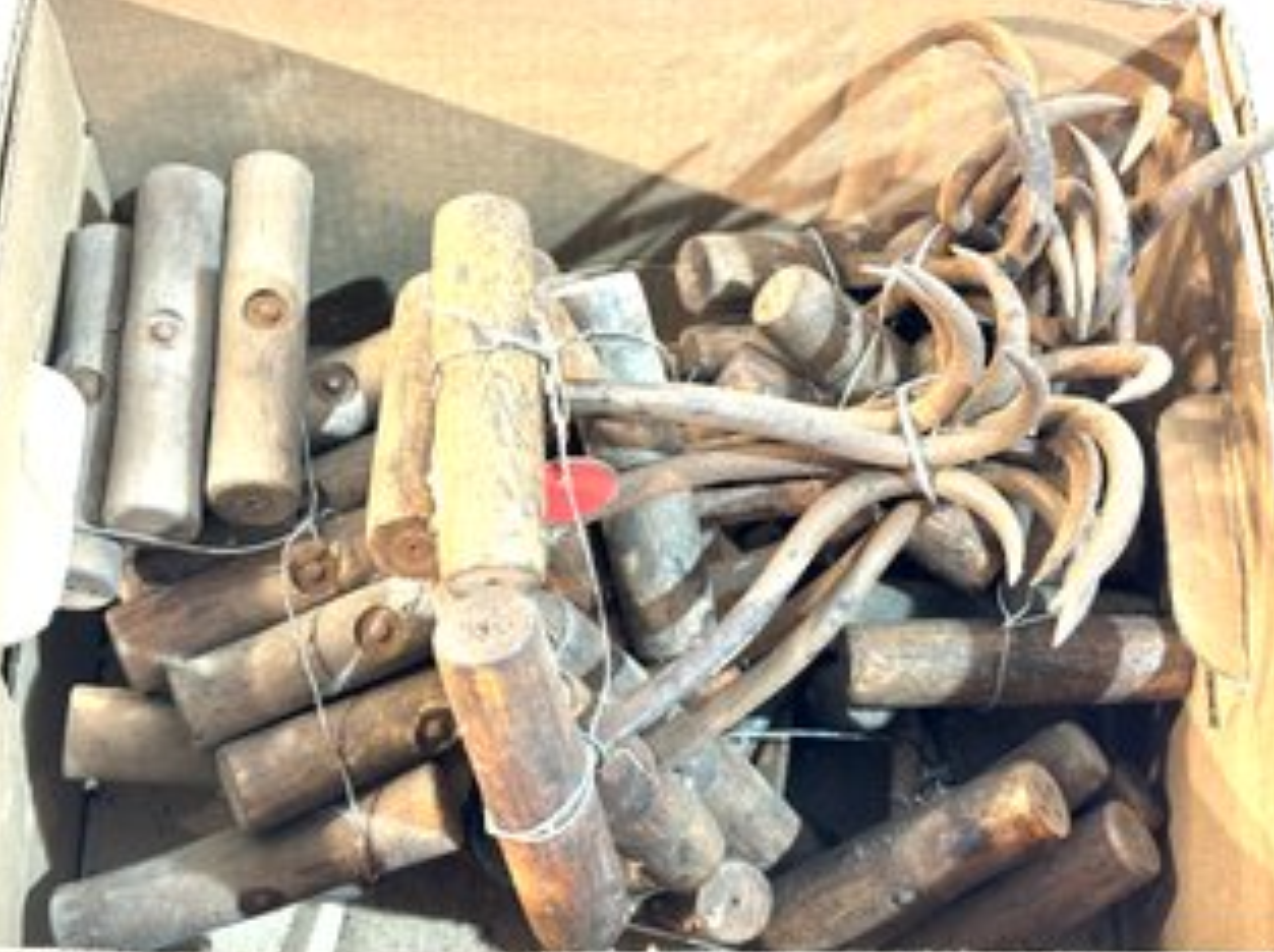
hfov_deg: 33.8
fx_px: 2095
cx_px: 621
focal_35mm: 57
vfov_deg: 25.6
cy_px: 450
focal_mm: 5.96
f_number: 1.6
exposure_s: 1/40
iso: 100
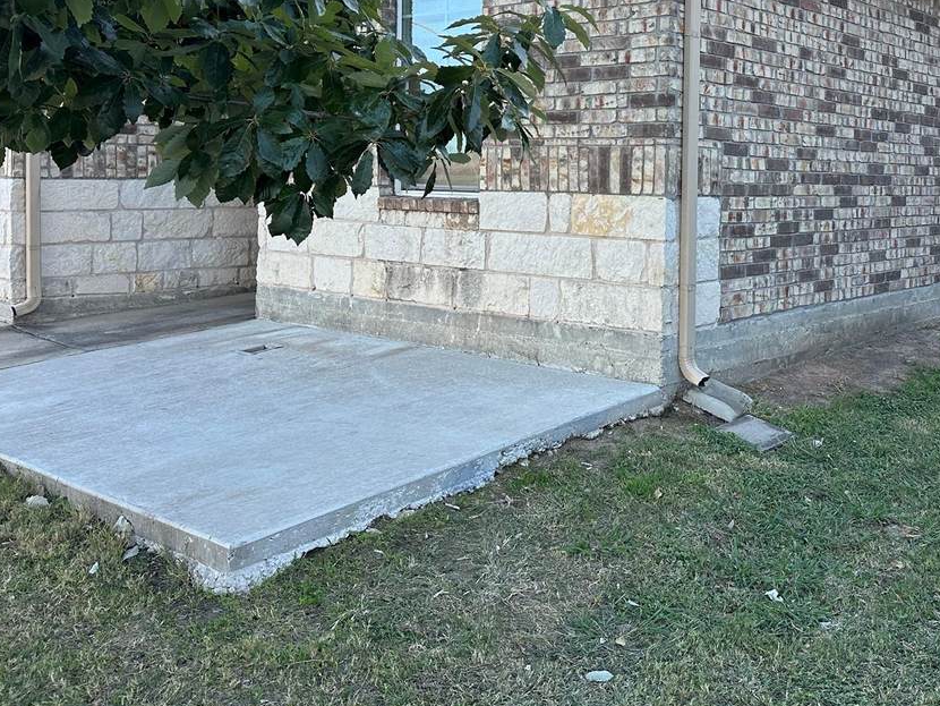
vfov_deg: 37.9
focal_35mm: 37
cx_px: 680
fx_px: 1005
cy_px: 196
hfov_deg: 48.6
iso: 80
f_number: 1.78
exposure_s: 1/469
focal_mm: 6.86
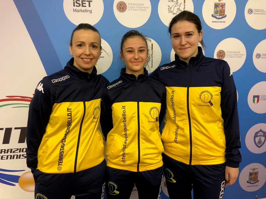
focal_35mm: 28
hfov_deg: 63.5
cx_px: 133
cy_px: 100
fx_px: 215
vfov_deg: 49.7
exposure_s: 1/17
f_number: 1.8
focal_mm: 3.99
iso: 100
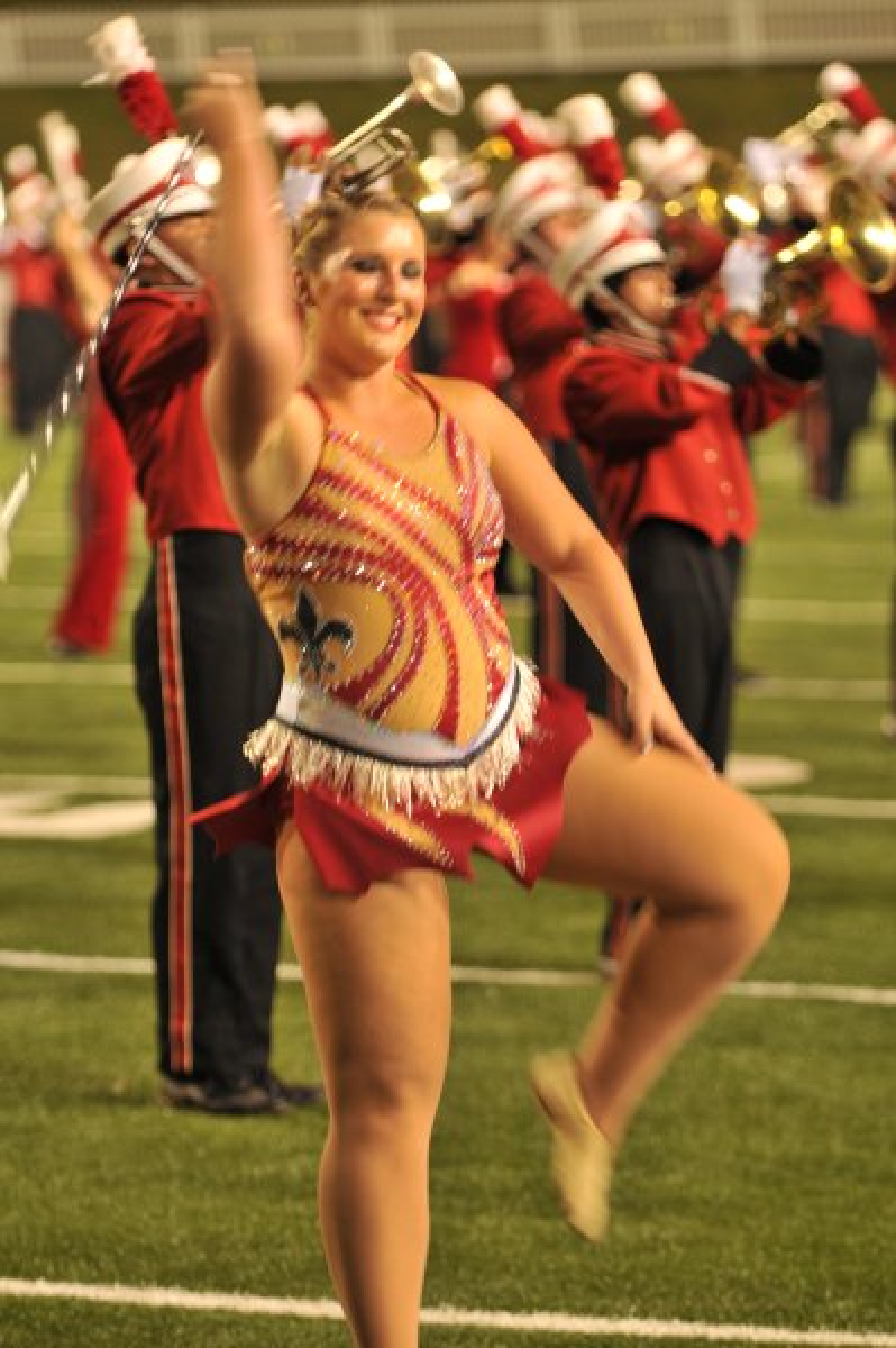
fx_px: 7573
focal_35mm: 202
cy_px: 674
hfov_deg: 6.8
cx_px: 448
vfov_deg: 10.2
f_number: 2.8
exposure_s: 1/60
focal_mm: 135
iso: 360
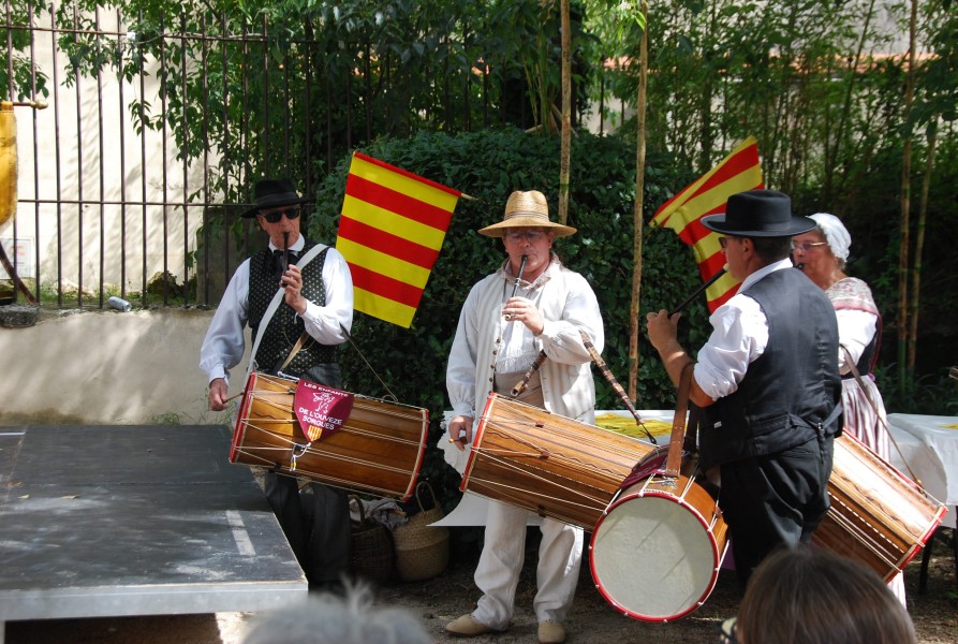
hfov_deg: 29.2
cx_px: 479
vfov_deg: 19.8
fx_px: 1840
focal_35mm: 69
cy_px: 322
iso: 400
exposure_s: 1/250
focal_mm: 46
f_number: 8
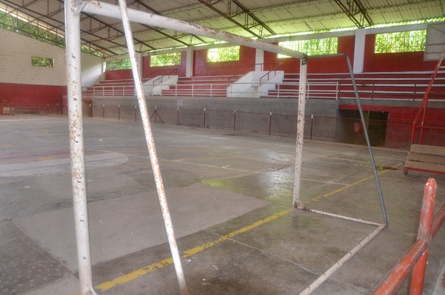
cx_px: 222
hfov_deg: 67.5
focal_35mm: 27
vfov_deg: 47.7
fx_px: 333
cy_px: 148
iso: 400
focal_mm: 18
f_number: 3.5
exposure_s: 1/60
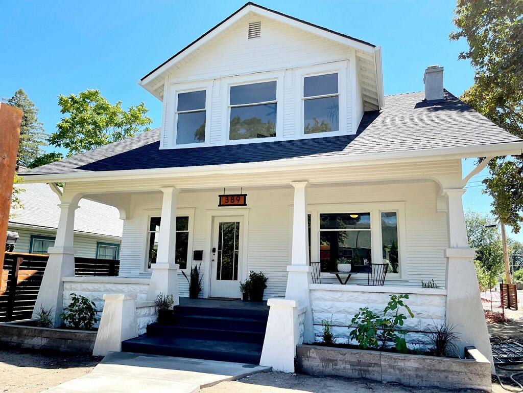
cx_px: 262
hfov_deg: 67.3
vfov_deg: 53.1
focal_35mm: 26
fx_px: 393
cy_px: 196
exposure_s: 1/1429
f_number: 1.6
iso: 32
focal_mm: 5.1
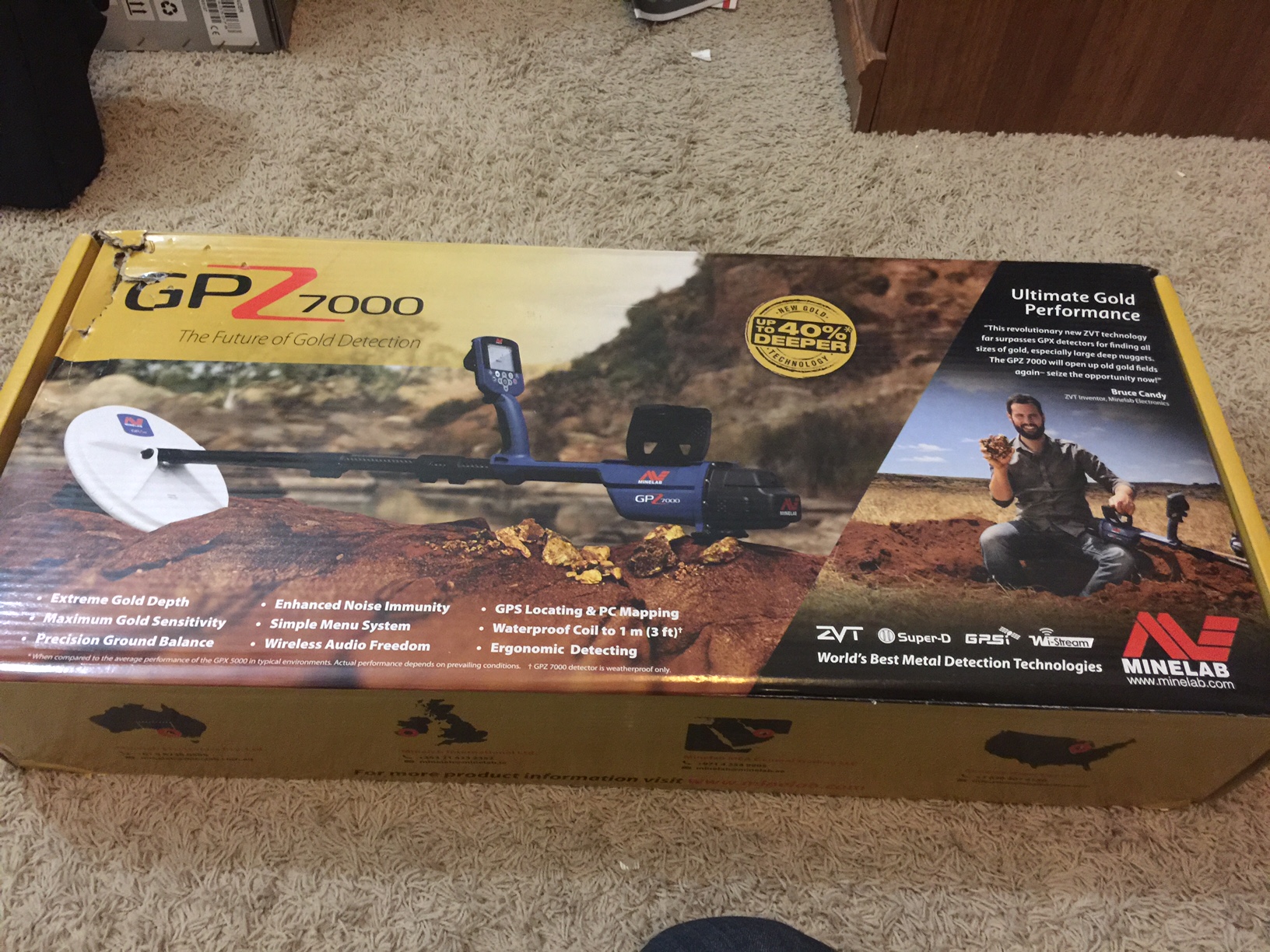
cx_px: 635
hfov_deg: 61.7
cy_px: 476
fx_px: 1064
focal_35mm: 29
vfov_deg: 48.2
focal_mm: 4.15
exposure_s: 1/4
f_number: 2.2
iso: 100
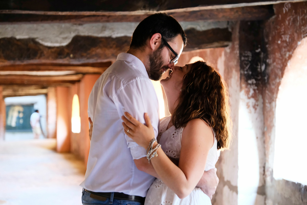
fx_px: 708
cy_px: 102
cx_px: 154
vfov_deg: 16.5
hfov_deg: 24.5
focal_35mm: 83
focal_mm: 55
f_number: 2.8
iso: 3200
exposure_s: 1/60
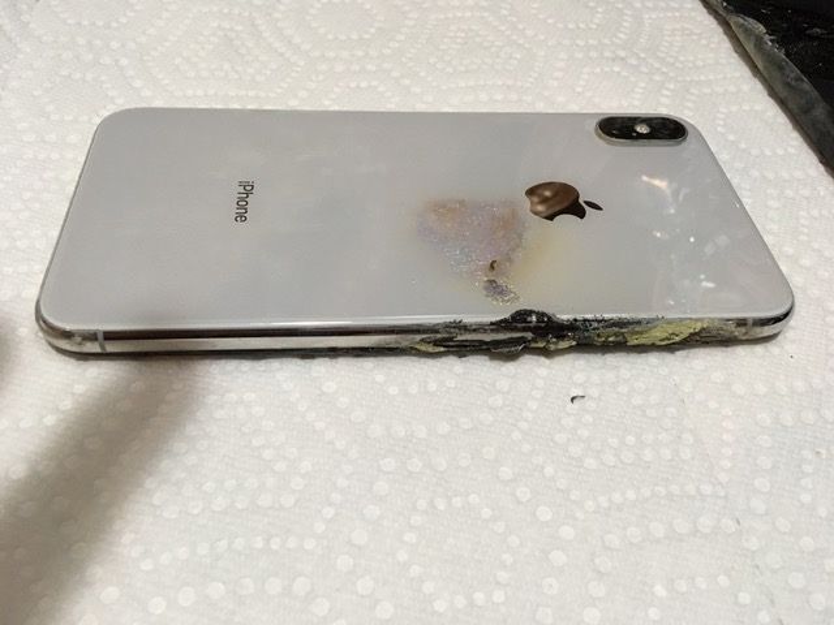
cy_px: 312
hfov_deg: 61.7
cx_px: 417
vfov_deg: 48.2
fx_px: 699
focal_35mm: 29
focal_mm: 4.15
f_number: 2.2
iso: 160
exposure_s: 1/30
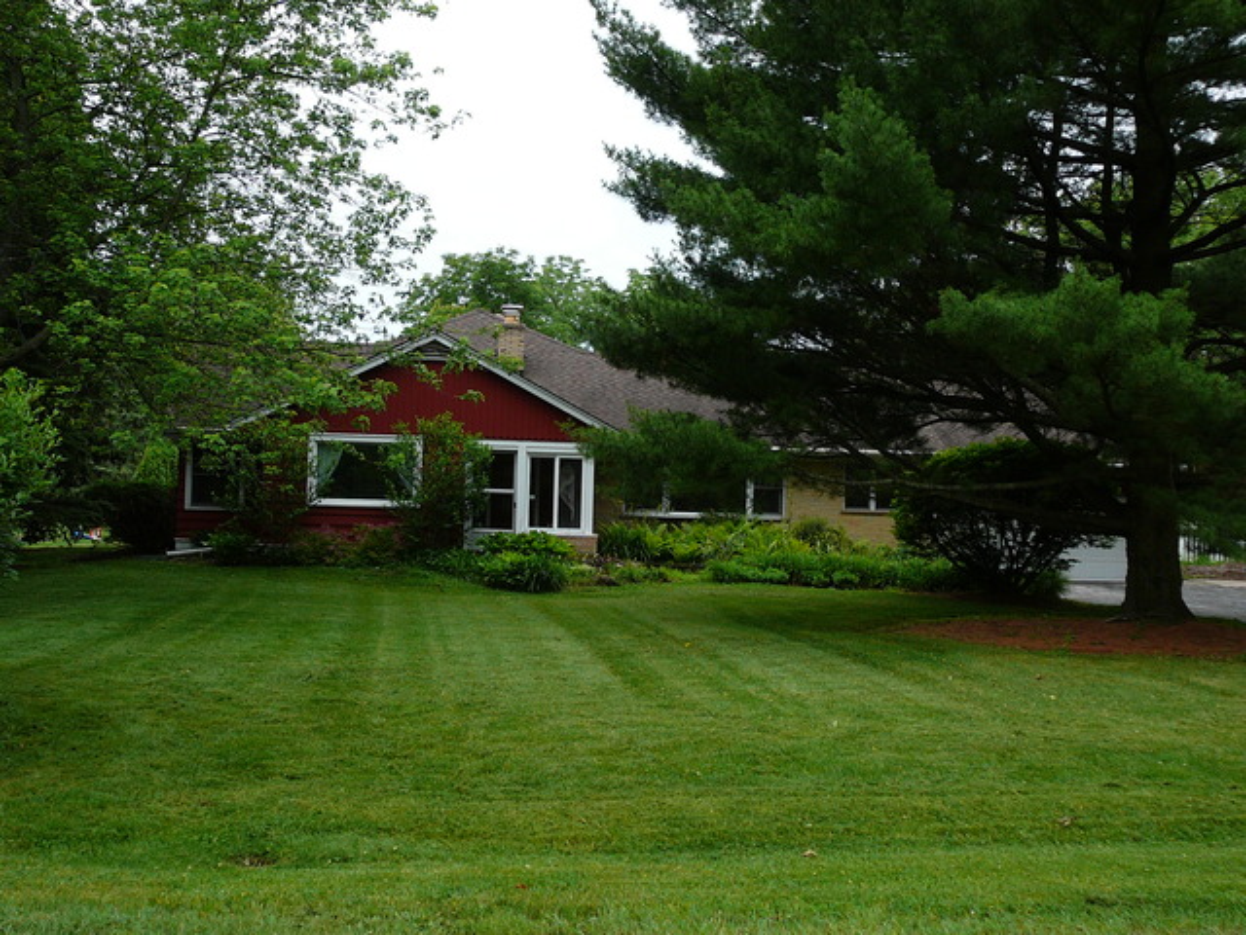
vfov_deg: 32.2
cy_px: 468
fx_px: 1620
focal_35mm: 45
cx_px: 623
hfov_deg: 42.1
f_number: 3.2
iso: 80
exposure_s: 1/320
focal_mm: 6.7
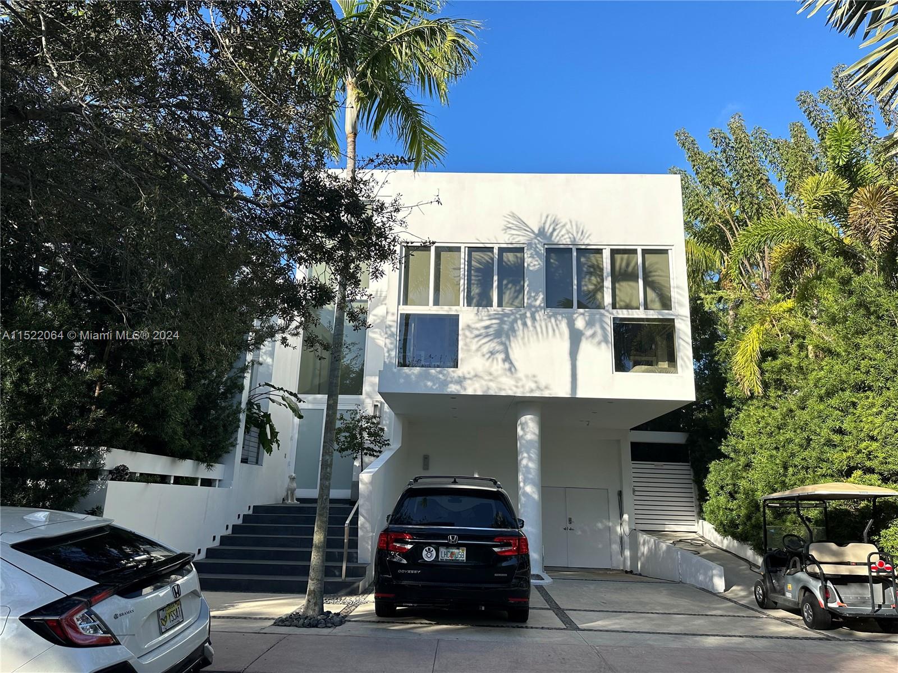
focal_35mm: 24
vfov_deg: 56.8
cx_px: 449
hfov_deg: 71.6
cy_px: 336
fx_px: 623
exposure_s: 1/2732
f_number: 1.78
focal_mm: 6.86
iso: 80
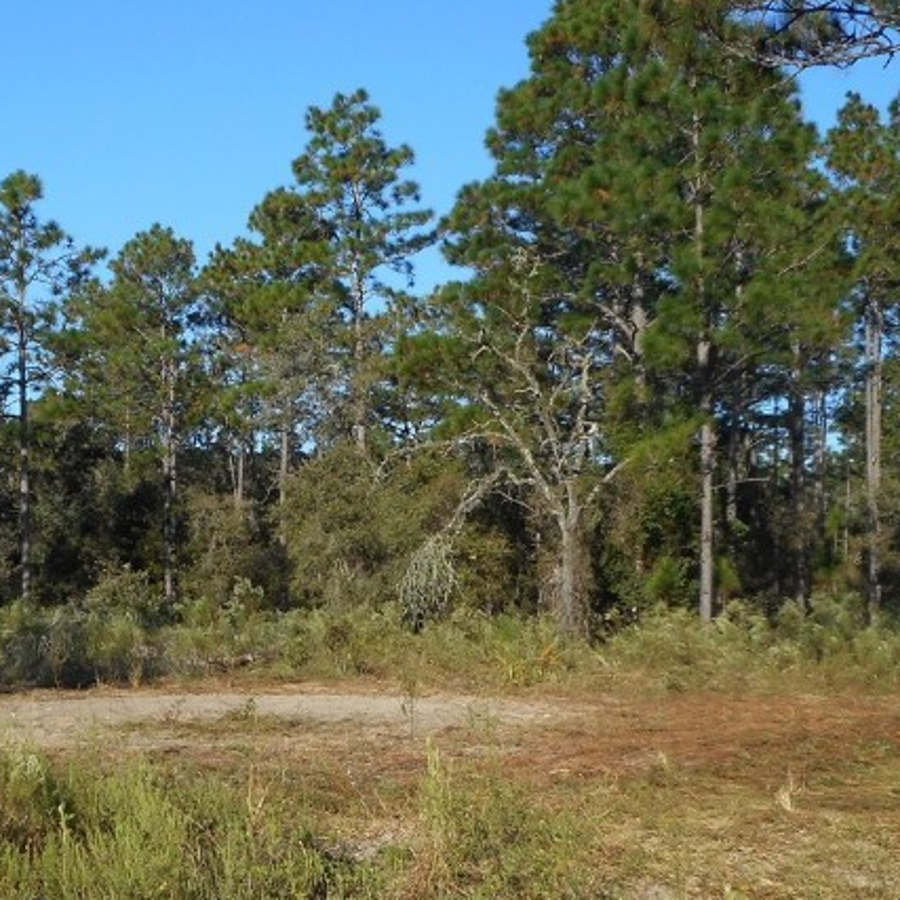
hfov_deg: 32.1
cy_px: 554
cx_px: 341
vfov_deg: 32.1
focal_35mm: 53
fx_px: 1559
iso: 80
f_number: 3.7
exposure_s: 1/640
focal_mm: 4.5
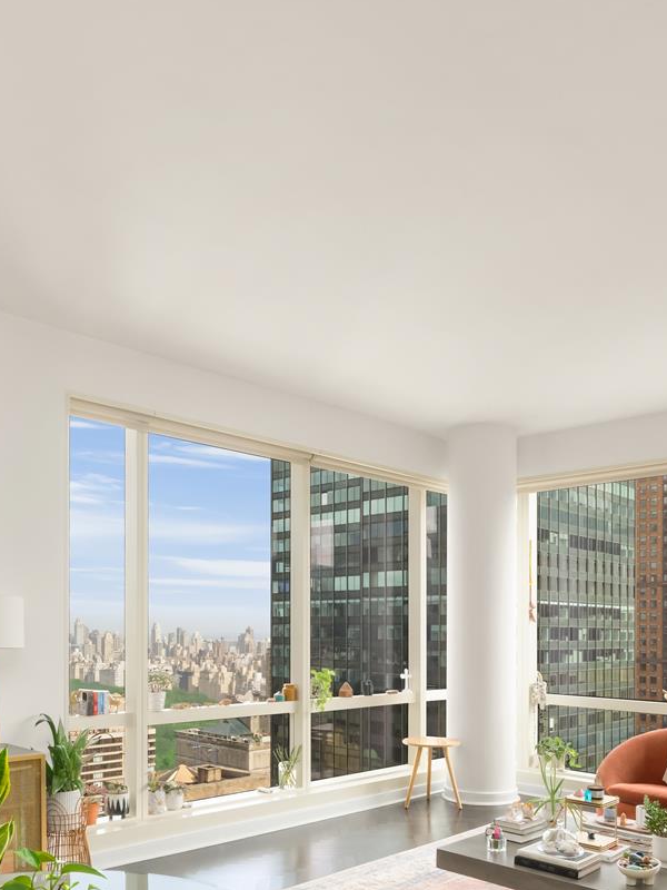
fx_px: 771
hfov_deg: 46.8
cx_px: 360
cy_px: 607
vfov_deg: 58.3
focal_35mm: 30
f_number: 13
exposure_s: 1/40
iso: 1250
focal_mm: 13
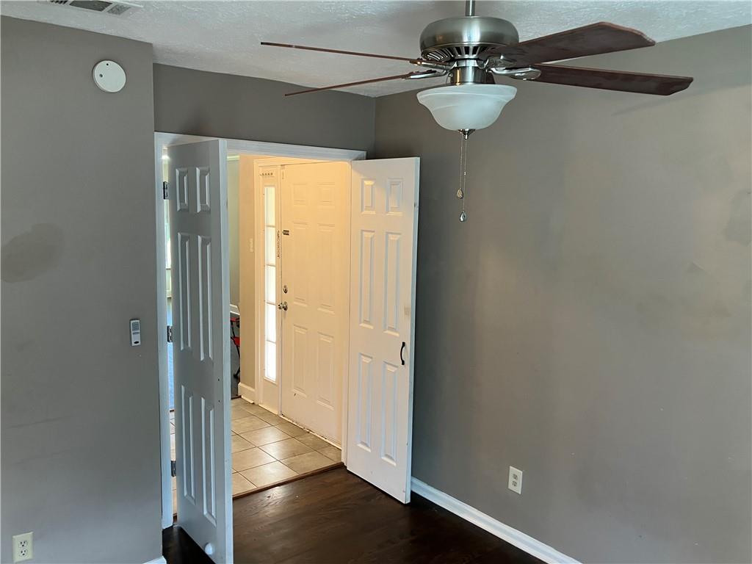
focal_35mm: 28
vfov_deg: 49.7
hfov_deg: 63.4
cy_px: 282
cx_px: 376
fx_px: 608
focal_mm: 3.99
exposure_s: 1/60
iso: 80
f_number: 1.8
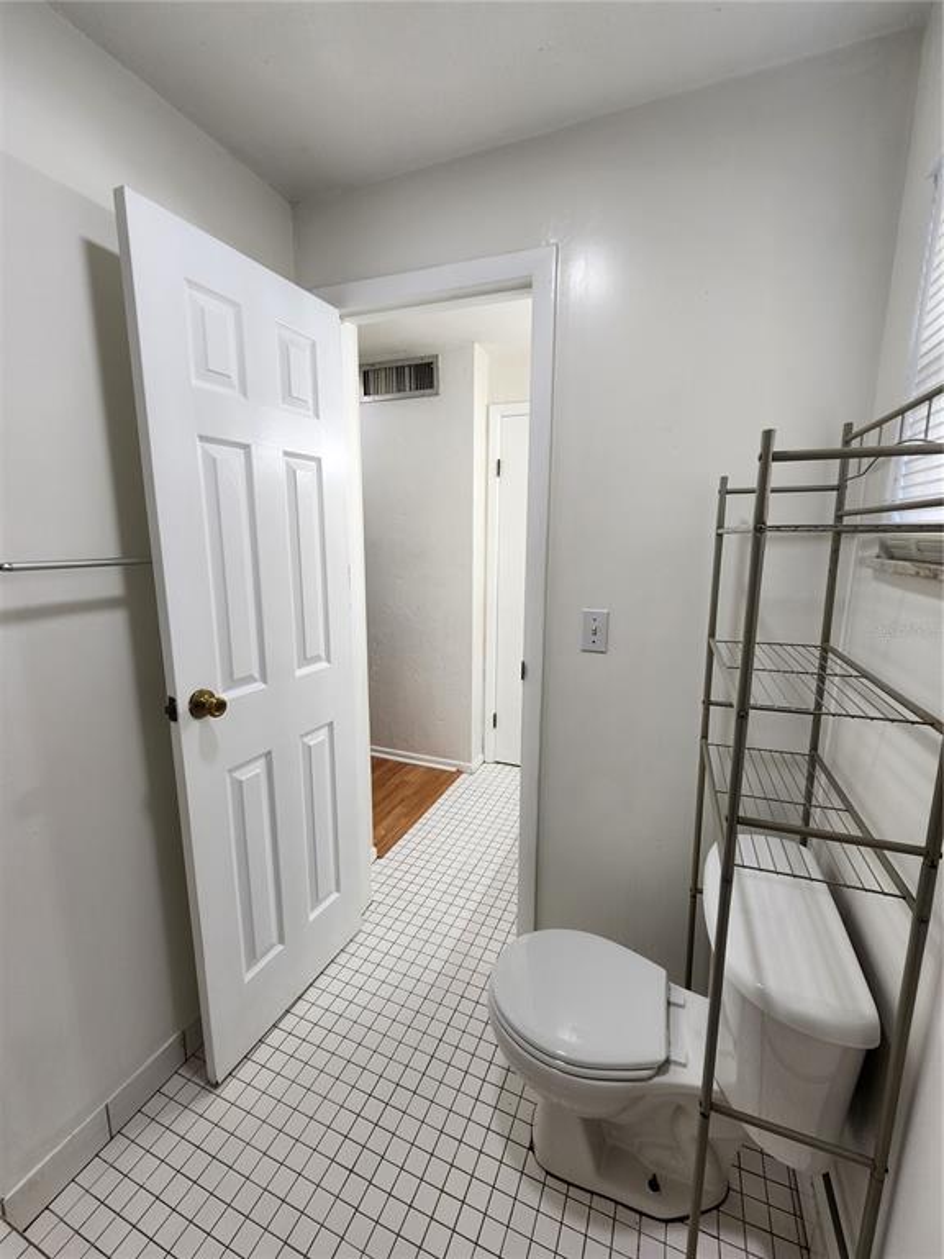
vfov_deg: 106.2
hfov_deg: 89.9
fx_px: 473
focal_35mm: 13
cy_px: 630
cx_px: 472
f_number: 2.2
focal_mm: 2.2
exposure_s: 1/60
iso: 50
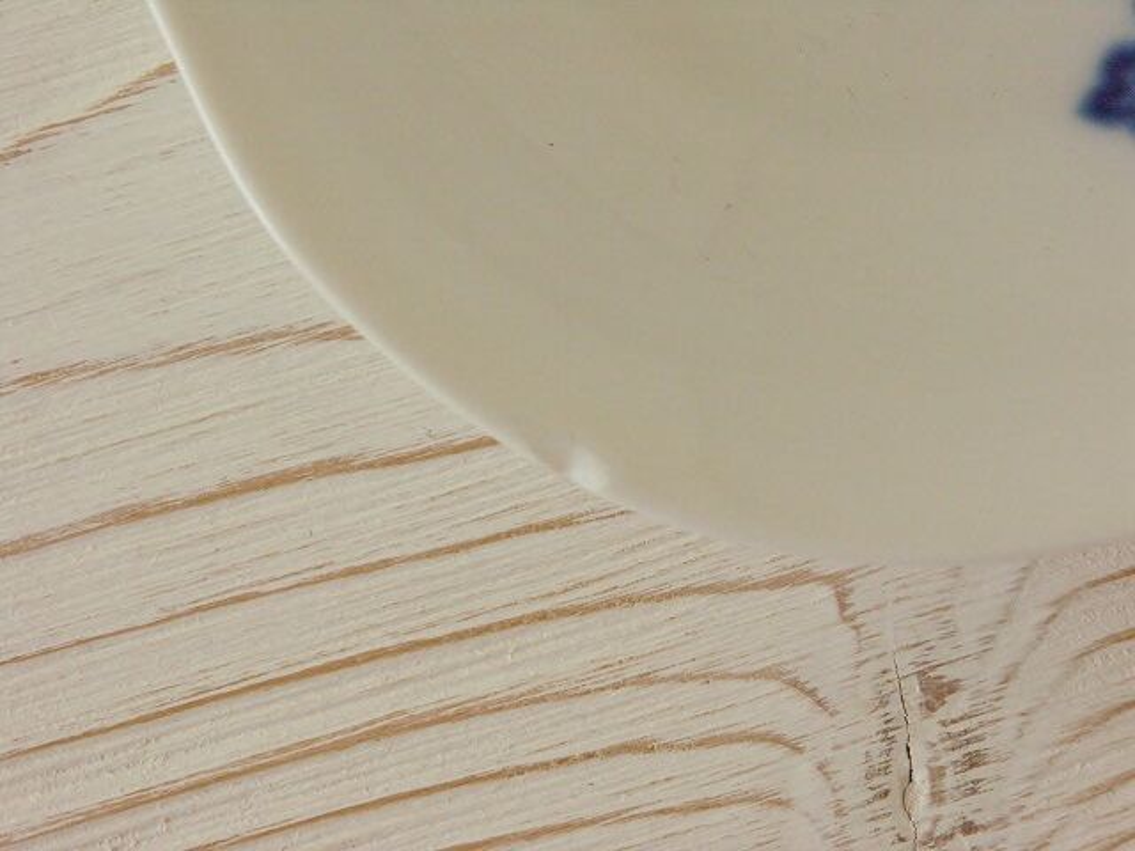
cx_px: 568
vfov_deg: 7.4
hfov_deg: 9.9
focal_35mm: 200
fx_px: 6558
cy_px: 426
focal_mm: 50.69
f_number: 7.1
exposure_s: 1/250
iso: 400
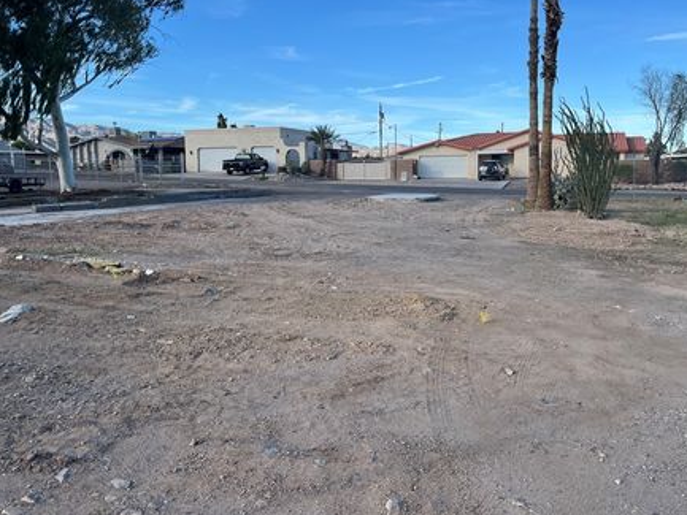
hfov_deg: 59.9
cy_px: 229
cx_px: 368
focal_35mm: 30
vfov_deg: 46.7
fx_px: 596
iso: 50
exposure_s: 1/2062
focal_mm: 5.1
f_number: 1.6
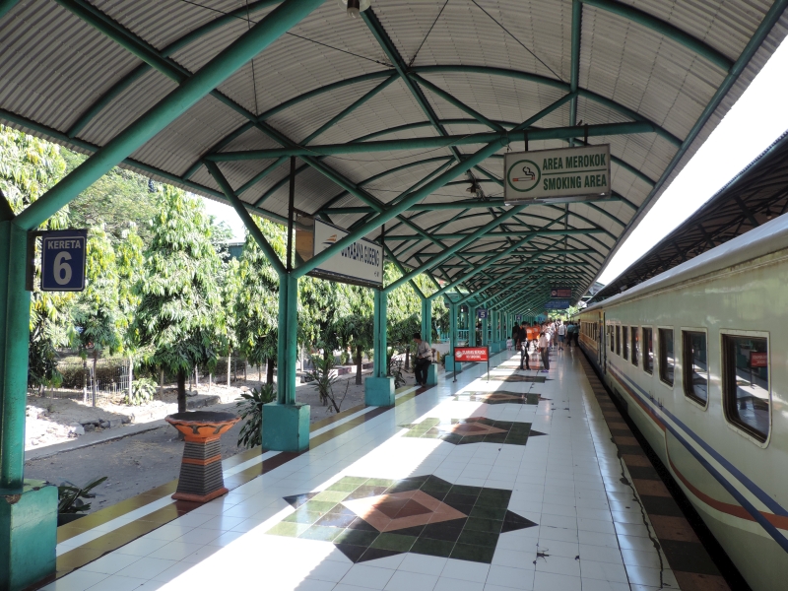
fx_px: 546
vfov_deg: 56.8
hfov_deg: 71.6
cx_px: 394
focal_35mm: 24
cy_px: 296
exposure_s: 1/160
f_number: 3
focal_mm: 4.3
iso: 80
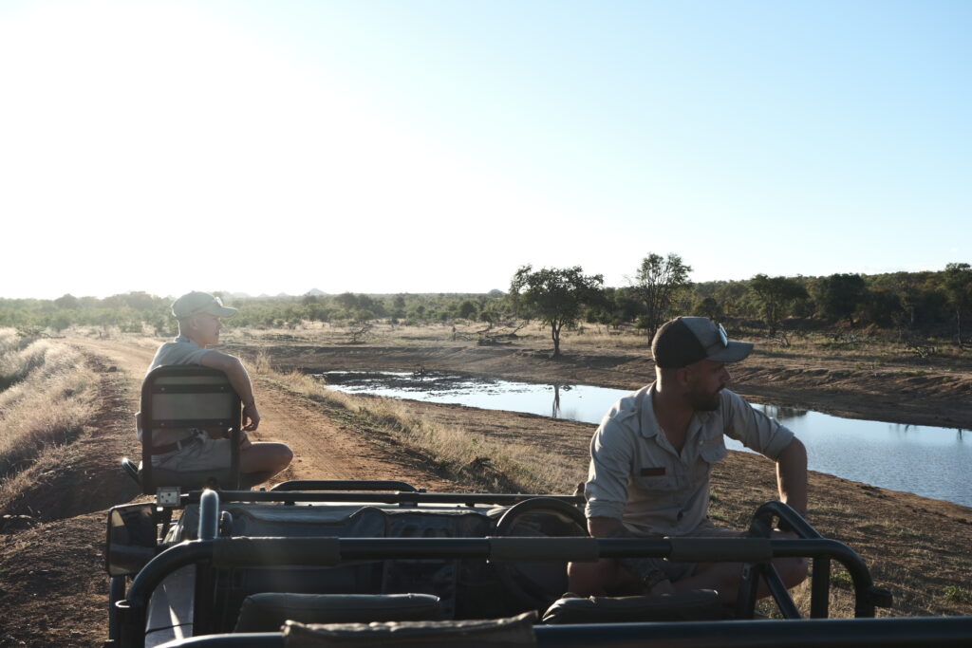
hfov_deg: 58.7
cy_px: 324
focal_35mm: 32
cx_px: 486
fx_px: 864
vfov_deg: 41.1
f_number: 5.6
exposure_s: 1/210
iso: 160
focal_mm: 21.2
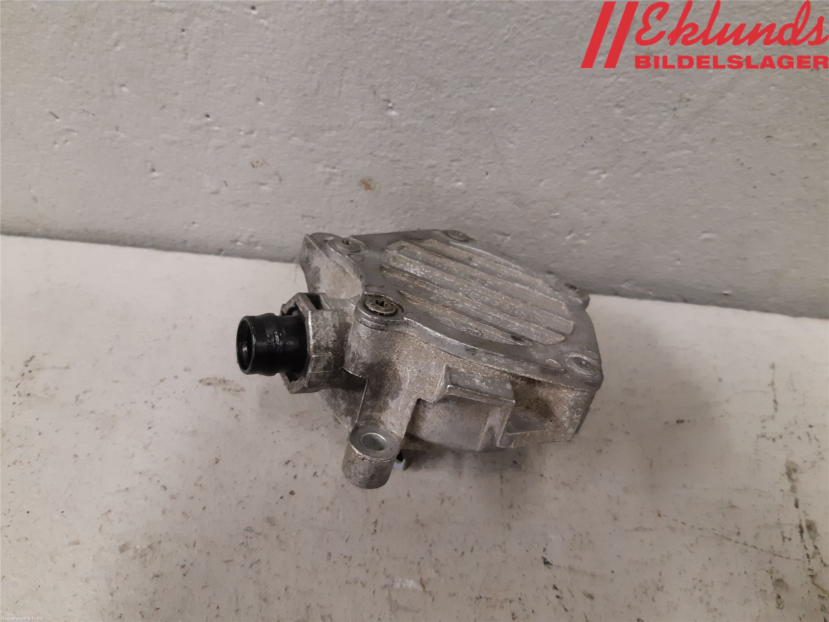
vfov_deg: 53.1
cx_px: 414
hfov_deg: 67.3
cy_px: 311
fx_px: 623
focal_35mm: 26
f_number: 1.7
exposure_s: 1/50
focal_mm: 3.93
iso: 200
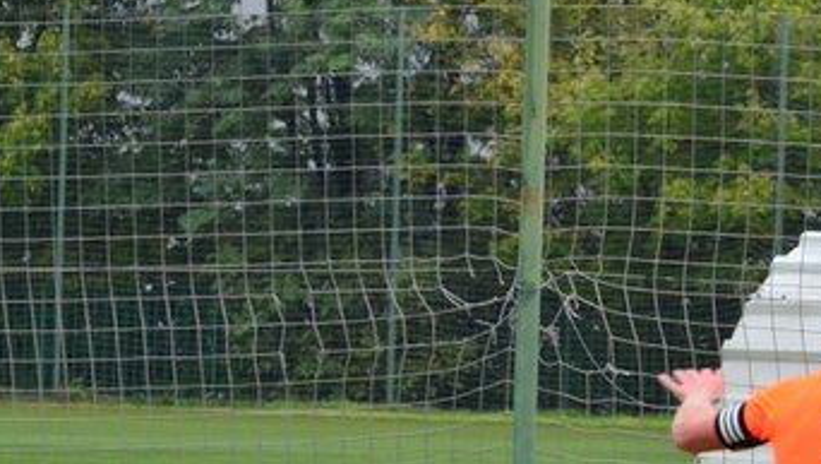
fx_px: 9739
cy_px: 546
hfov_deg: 4.8
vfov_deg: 2.7
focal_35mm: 447
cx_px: 761
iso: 2000
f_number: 7.1
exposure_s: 1/640
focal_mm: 122
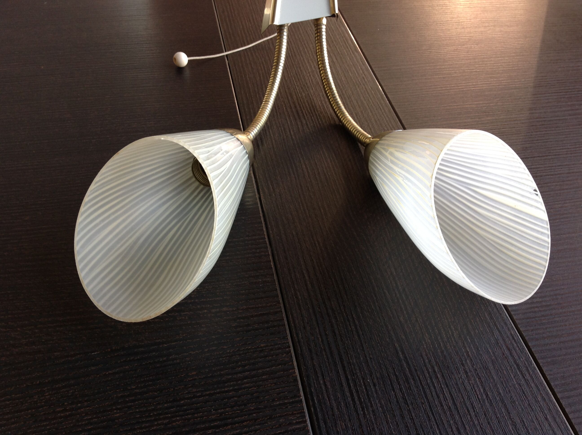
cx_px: 291
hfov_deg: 52.7
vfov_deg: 40.6
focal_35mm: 35
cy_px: 218
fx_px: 588
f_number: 2.4
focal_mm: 4.28
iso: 50
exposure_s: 1/24
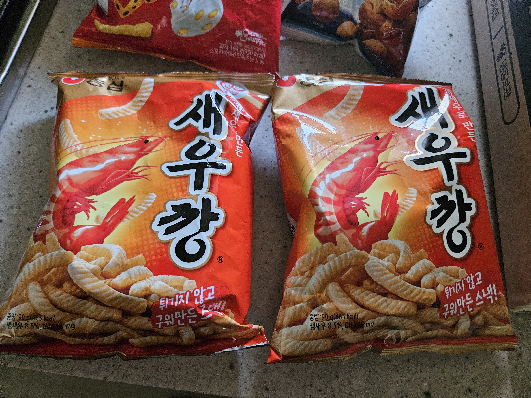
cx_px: 266
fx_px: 353
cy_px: 199
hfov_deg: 73.9
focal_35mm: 23
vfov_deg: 58.9
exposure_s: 1/120
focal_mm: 5.4
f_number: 1.8
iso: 800
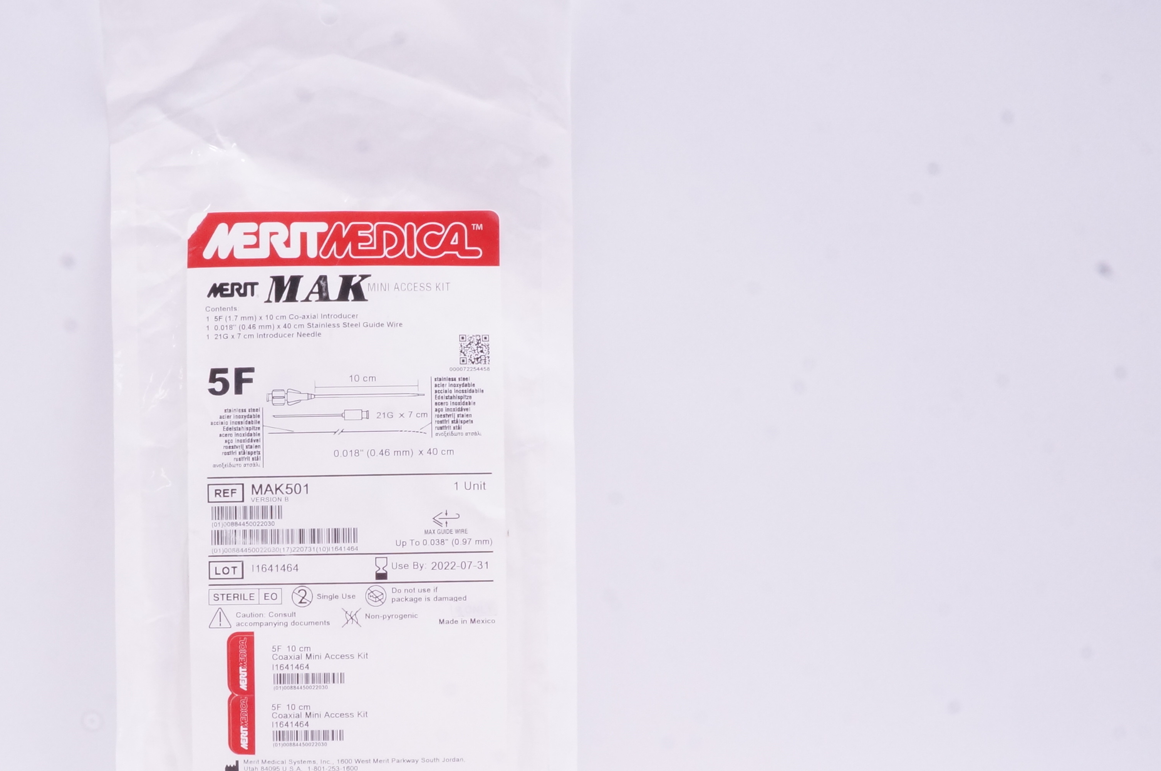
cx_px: 340
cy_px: 472
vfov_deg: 30.3
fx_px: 1418
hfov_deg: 43.6
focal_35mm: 44
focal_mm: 18
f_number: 20
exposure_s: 1/25
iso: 1600
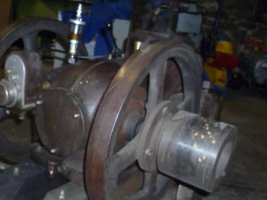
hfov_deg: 44.6
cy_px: 132
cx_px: 113
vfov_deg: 34.1
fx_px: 324
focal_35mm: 42
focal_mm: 5
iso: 400
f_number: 2.8
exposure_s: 1/30
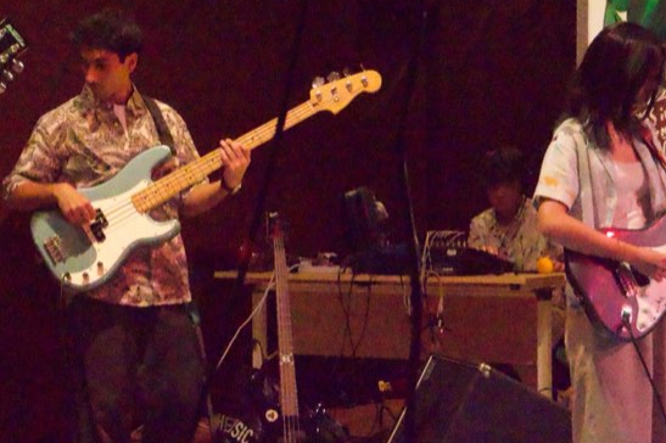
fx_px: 2366
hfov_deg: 15.9
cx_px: 141
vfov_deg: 10.7
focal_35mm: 128
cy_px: 234
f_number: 22
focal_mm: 70
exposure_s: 1/125
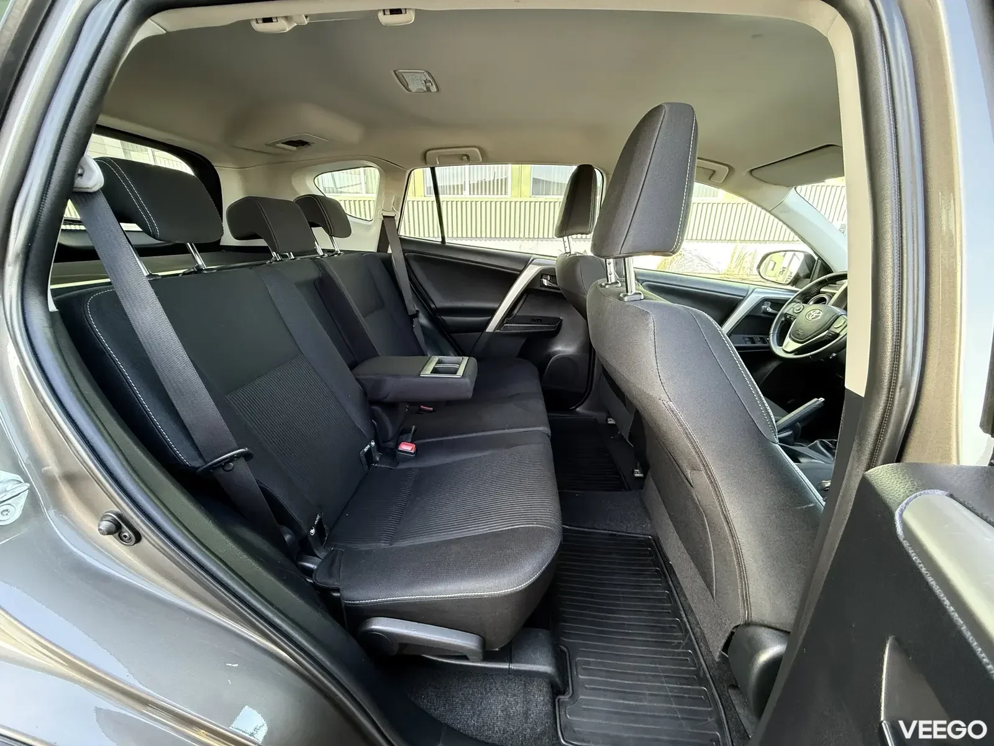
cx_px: 497
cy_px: 373
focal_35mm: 14
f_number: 2.2
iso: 320
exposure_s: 1/60
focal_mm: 2.22
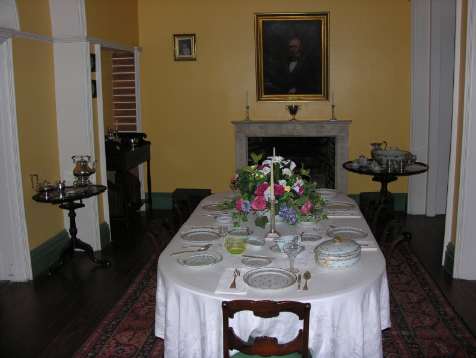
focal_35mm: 35
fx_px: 482
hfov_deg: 52.6
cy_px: 179
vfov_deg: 40.7
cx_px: 238
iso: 50
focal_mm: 8.9
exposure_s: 1/60.1
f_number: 2.8
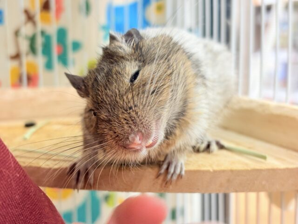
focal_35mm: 52
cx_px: 149
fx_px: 448
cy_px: 112
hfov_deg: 36.8
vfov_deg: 28.0
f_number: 1.6
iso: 125
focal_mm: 5.96
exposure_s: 1/60
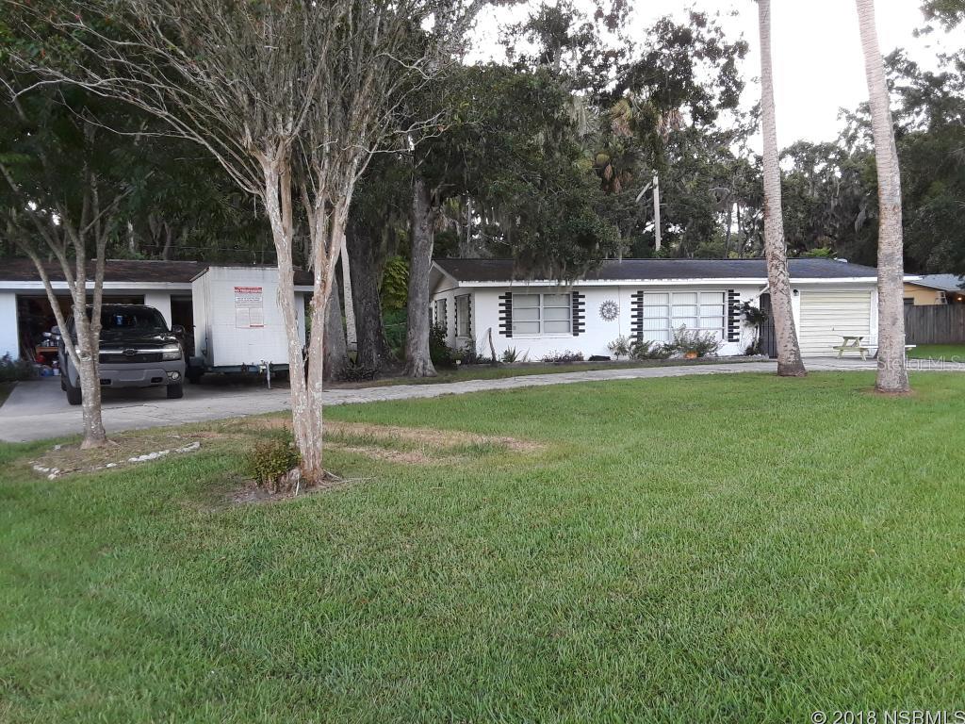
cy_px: 362
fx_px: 781
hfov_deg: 63.4
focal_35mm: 28
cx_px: 482
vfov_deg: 49.7
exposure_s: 1/120
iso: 64
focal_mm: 2.9
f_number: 1.9
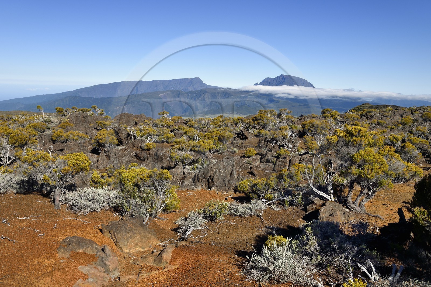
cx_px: 216
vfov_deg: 35.0
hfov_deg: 50.7
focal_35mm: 38
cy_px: 144
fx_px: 455
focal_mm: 38
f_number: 16
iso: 200
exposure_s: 1/250
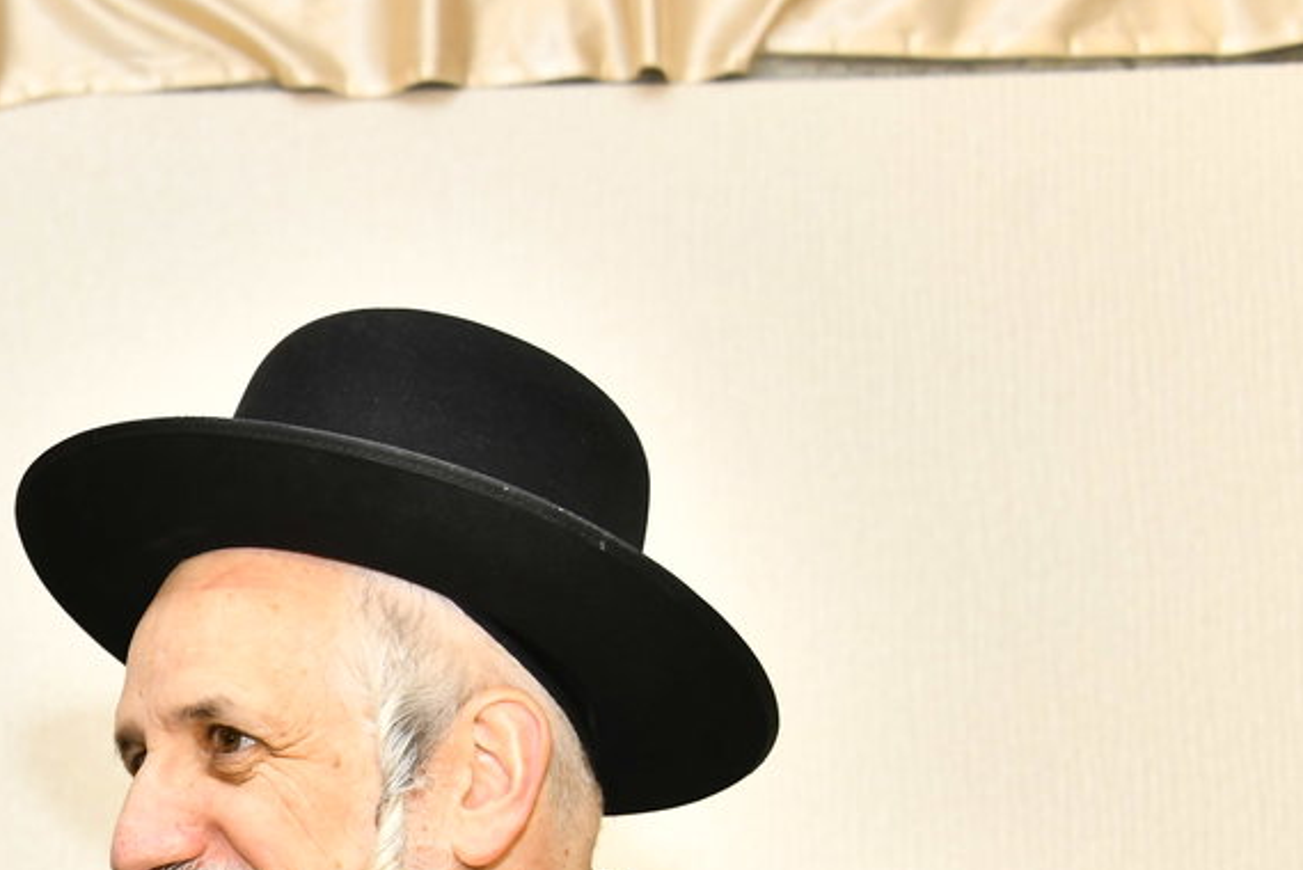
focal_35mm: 118
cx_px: -179
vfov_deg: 11.5
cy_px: 947
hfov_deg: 16.7
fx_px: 4273
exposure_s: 1/125
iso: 1000
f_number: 5
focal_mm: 48
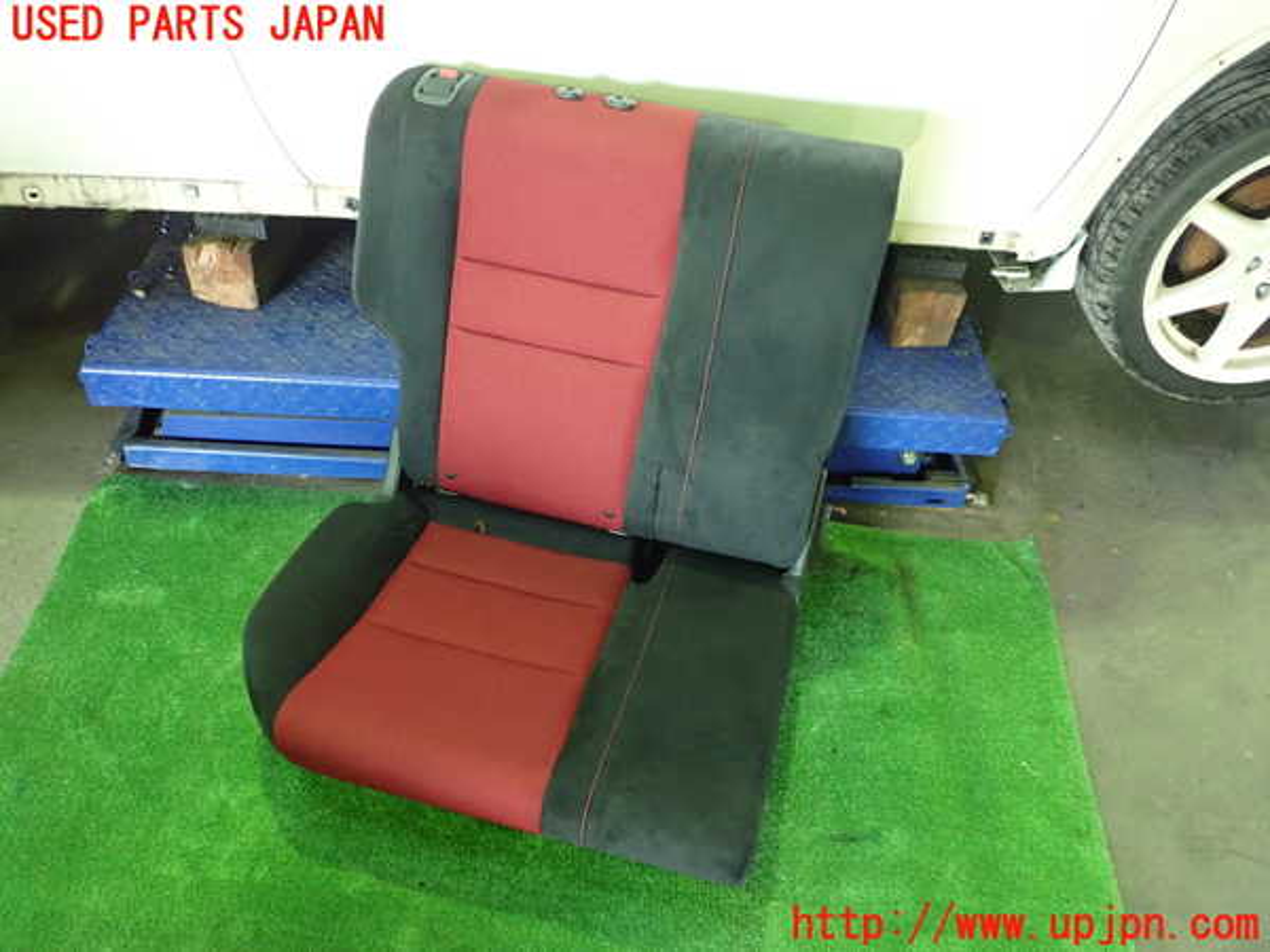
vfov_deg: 46.8
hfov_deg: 60.0
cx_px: 635
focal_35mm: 30
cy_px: 476
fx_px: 1101
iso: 800
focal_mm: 5.5
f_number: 2.3
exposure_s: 1/30
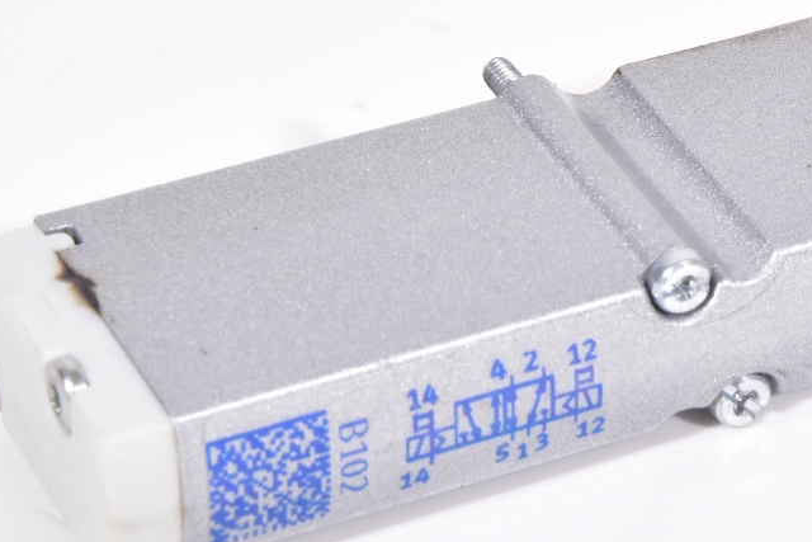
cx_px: 897
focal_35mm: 281
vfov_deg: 4.9
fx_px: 6345
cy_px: 206
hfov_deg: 7.3
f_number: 20
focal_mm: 75
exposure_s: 1/100
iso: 100
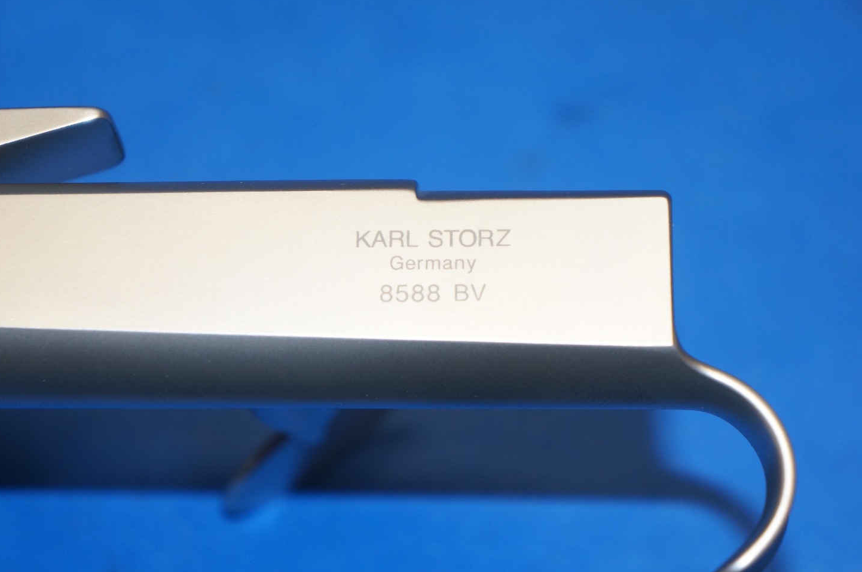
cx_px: 427
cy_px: 289
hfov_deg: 22.3
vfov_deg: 14.9
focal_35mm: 92
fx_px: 2190
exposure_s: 1/80
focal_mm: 55
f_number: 5.6
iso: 400
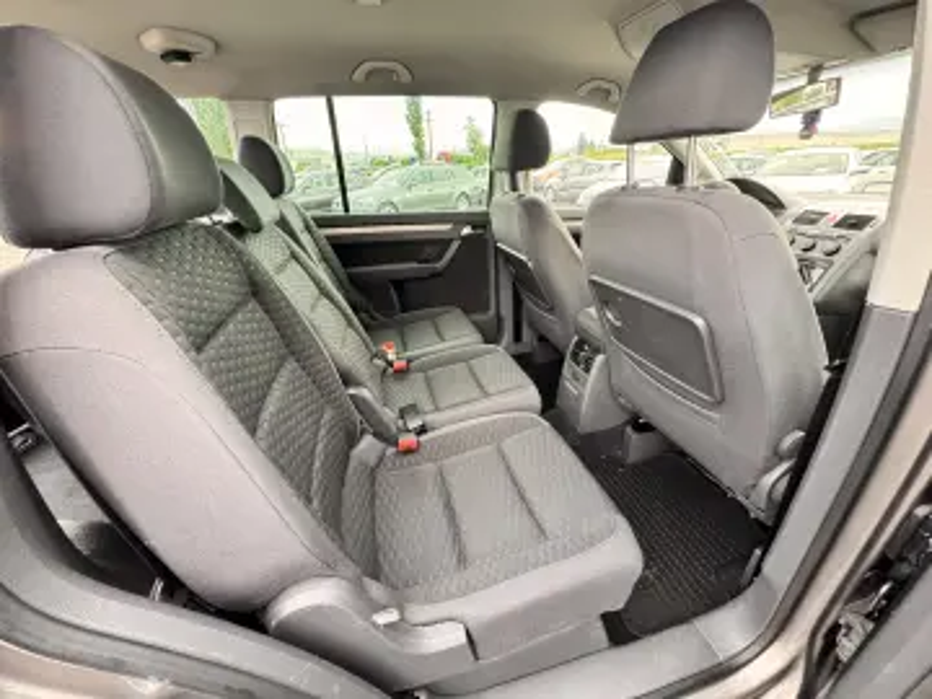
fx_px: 377
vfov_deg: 85.7
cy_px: 350
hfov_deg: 102.1
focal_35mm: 14
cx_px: 466
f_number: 2.2
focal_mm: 2.22
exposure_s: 1/77
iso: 320
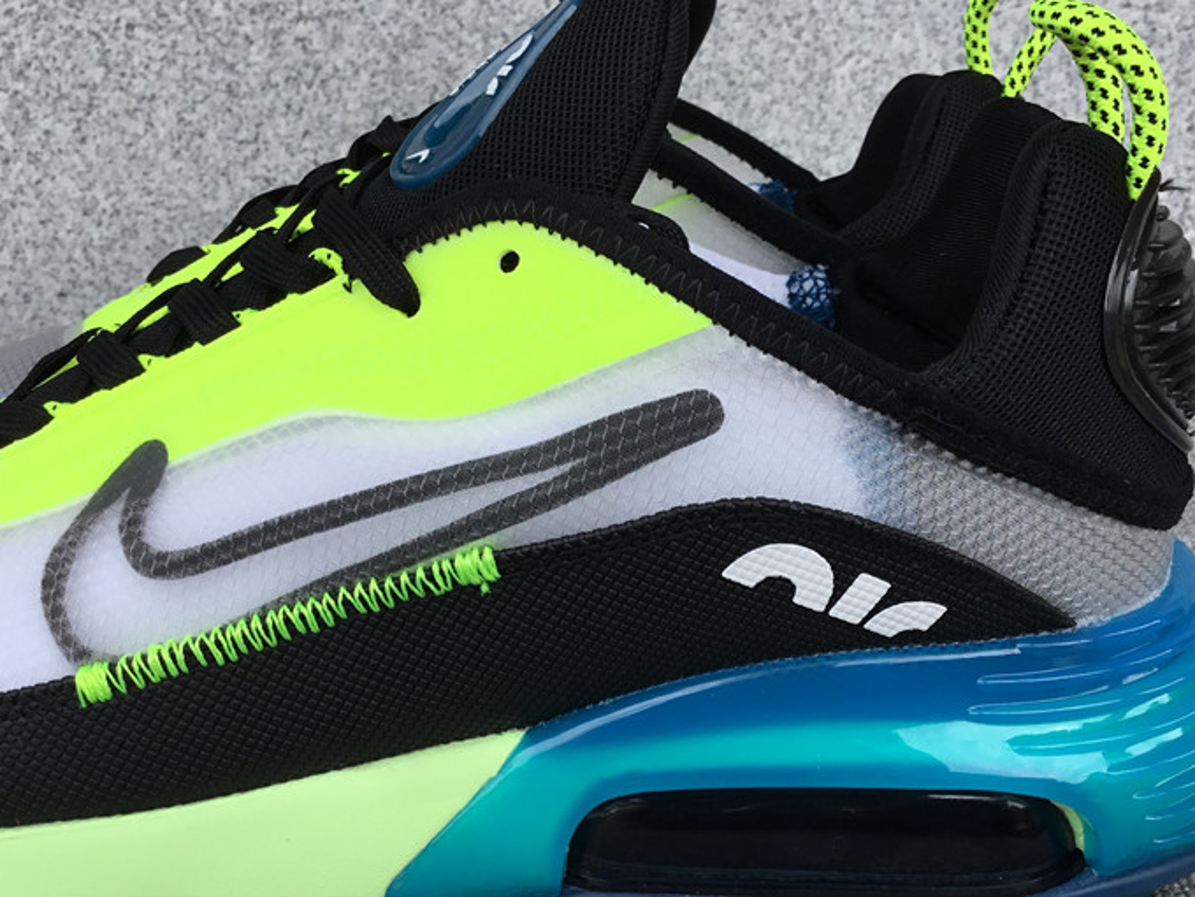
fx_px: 1415
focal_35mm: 41
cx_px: 638
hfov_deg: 45.7
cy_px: 504
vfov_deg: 35.1
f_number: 2.4
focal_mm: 3.3
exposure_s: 1/420
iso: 25
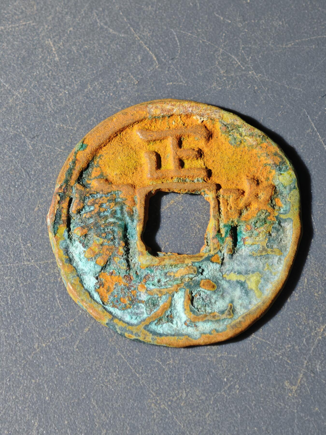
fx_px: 1306
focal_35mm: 104
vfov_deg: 18.9
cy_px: 218
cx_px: 163
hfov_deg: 14.2
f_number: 2
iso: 200
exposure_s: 1/104
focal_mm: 9
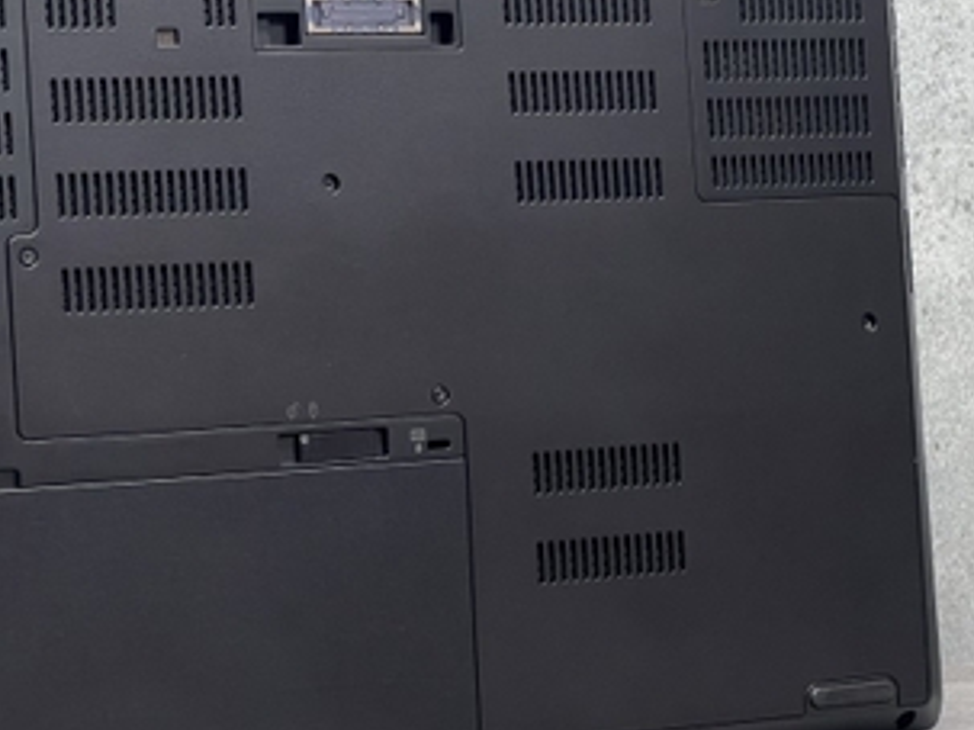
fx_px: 3431
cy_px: 363
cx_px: 244
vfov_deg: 12.1
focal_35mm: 122
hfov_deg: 16.1
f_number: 2.8
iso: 320
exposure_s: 1/50
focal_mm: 9
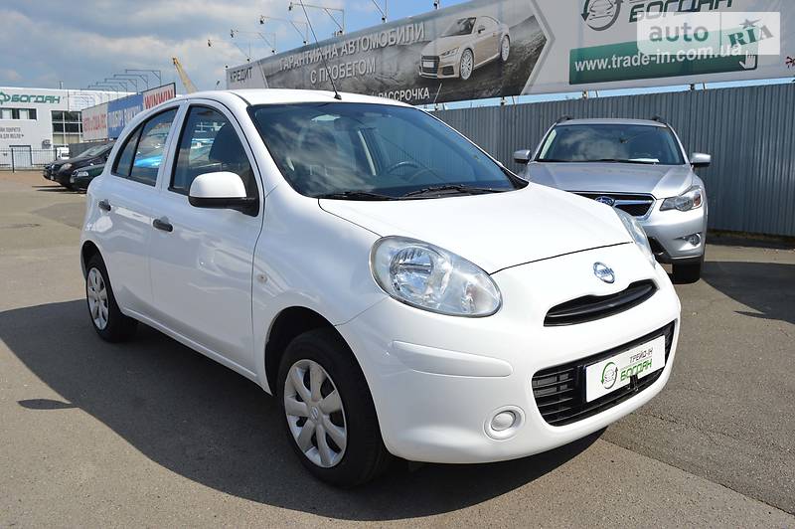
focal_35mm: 30
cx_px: 398
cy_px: 264
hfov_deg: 62.0
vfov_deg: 43.5
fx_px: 662
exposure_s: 1/320
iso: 100
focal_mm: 20
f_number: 9
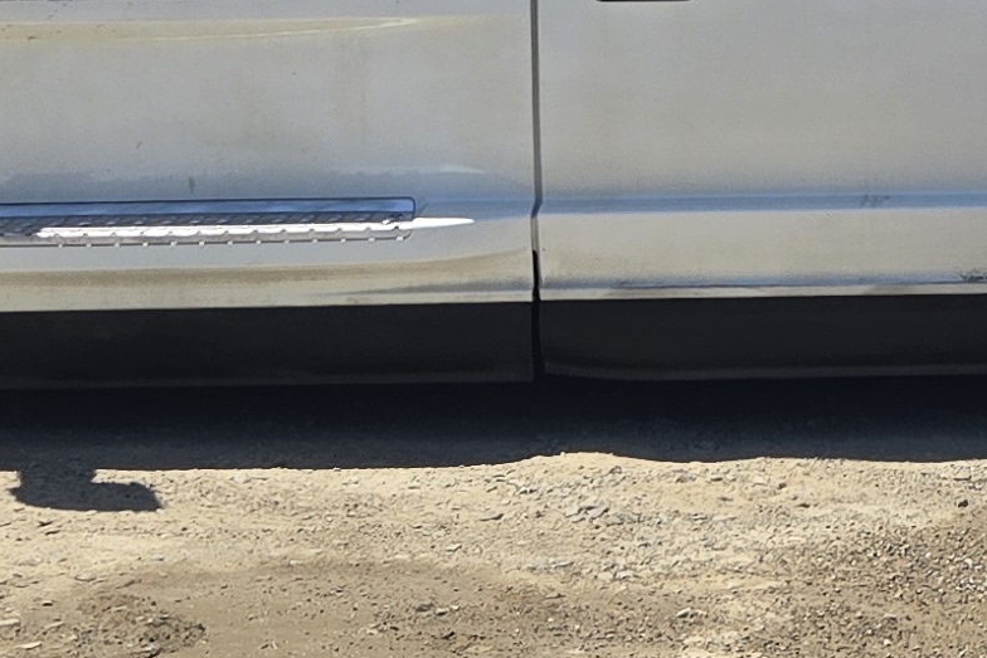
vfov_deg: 10.6
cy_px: -482
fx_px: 3345
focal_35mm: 122
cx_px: 1146
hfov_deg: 16.2
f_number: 1.8
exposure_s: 1/2060
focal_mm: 5.4
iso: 25
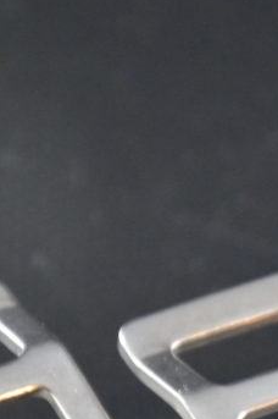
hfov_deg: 2.5
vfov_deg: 3.7
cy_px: 420
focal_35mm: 551
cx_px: 379
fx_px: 6392
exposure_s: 1/25
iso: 1600
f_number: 5.6
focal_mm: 105
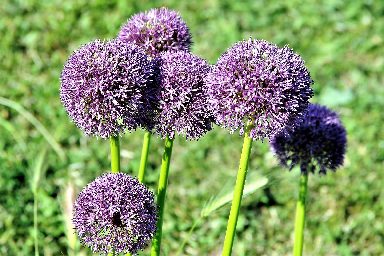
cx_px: 192
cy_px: 128
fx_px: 1279
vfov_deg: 11.4
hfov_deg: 17.1
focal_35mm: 120
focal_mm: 120
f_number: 9
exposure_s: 1/320
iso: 200
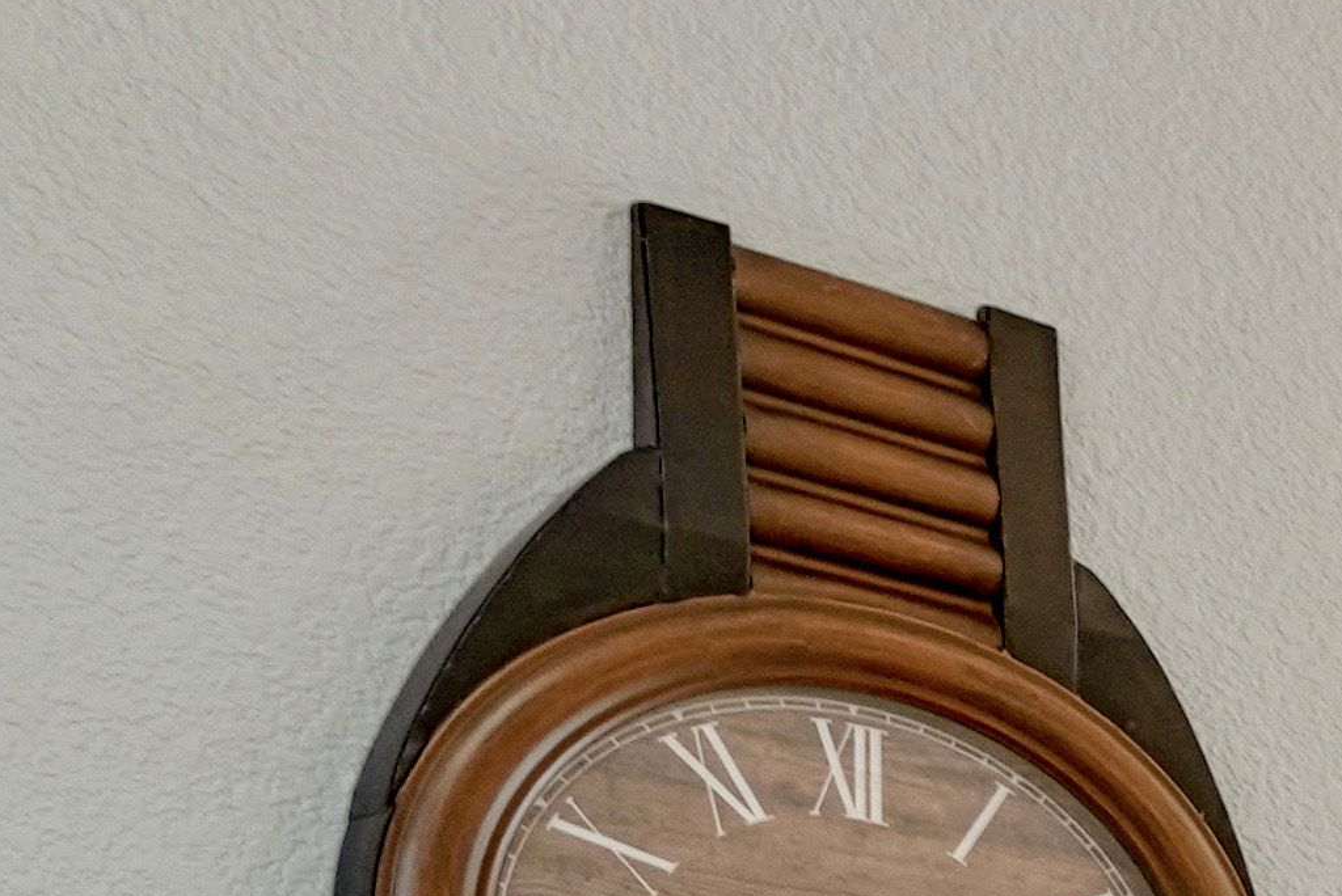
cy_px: 1646
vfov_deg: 14.5
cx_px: 3658
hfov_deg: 13.0
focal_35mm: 82
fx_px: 3058
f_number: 8
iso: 400
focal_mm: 14
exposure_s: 1/8
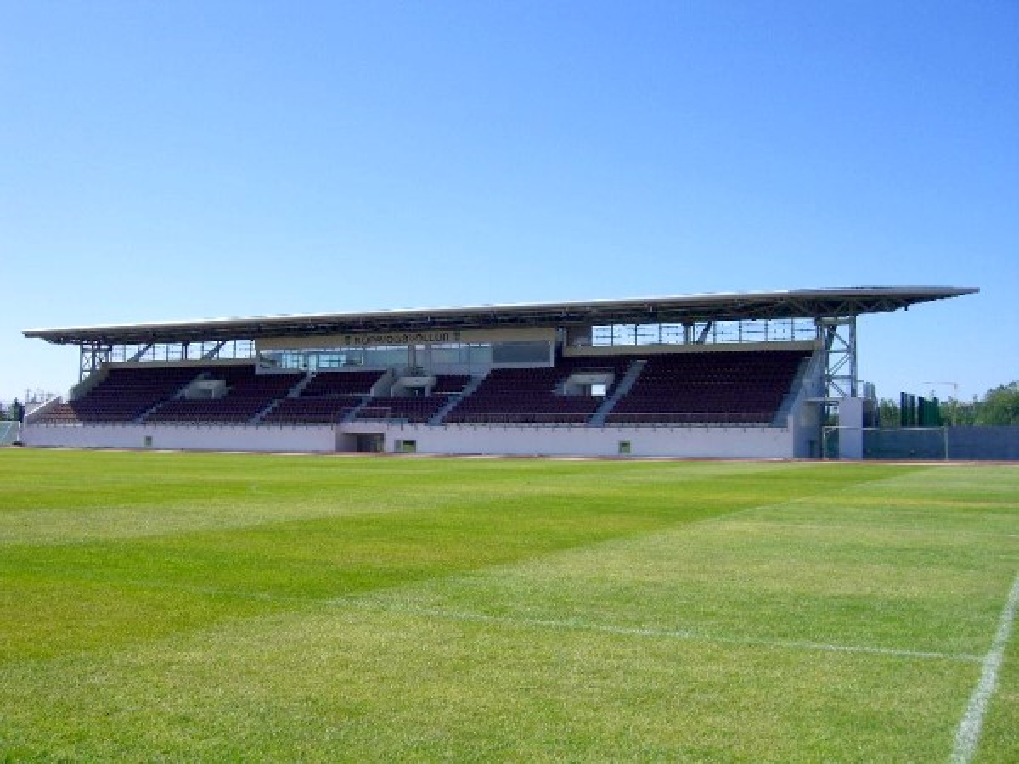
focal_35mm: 38
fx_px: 1119
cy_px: 382
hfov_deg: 49.0
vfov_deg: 37.7
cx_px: 510
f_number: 8
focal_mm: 7.9
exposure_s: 1/200
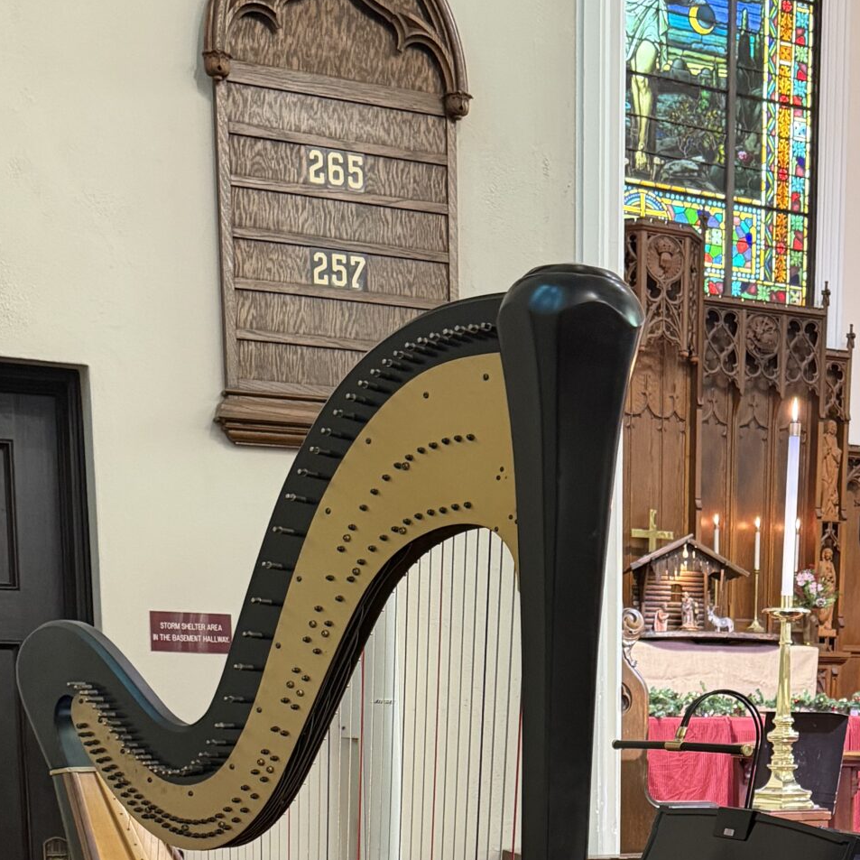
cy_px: 945
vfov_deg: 27.5
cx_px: 688
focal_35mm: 57
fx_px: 1602
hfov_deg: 29.4
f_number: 1.78
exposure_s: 1/40
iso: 640
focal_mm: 6.76
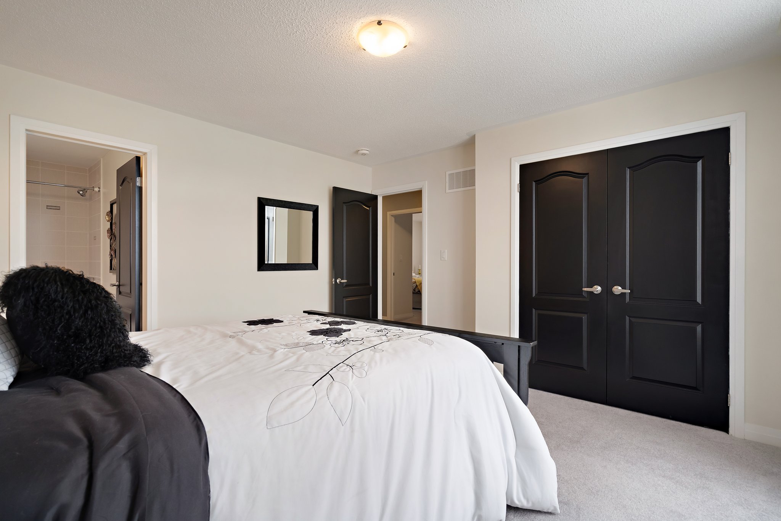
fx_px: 347
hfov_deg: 96.7
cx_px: 390
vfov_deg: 73.7
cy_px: 260
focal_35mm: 16
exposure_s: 1/6
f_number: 8
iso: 640
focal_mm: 16
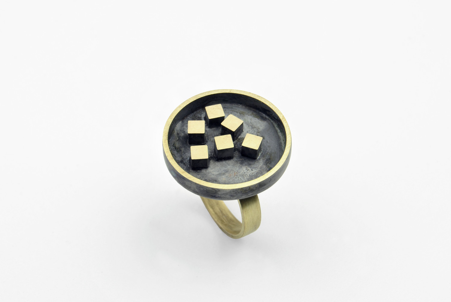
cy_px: 151
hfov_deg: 24.6
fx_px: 1035
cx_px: 226
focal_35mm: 82
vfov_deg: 16.6
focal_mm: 55
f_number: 14
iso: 140
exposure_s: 1/30
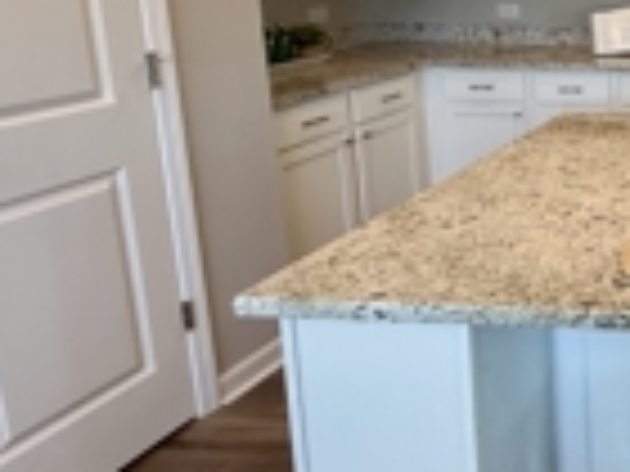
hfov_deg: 33.5
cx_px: 828
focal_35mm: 40
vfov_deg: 34.3
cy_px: 63
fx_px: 728
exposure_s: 1/120
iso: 125
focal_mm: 2.22
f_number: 2.2
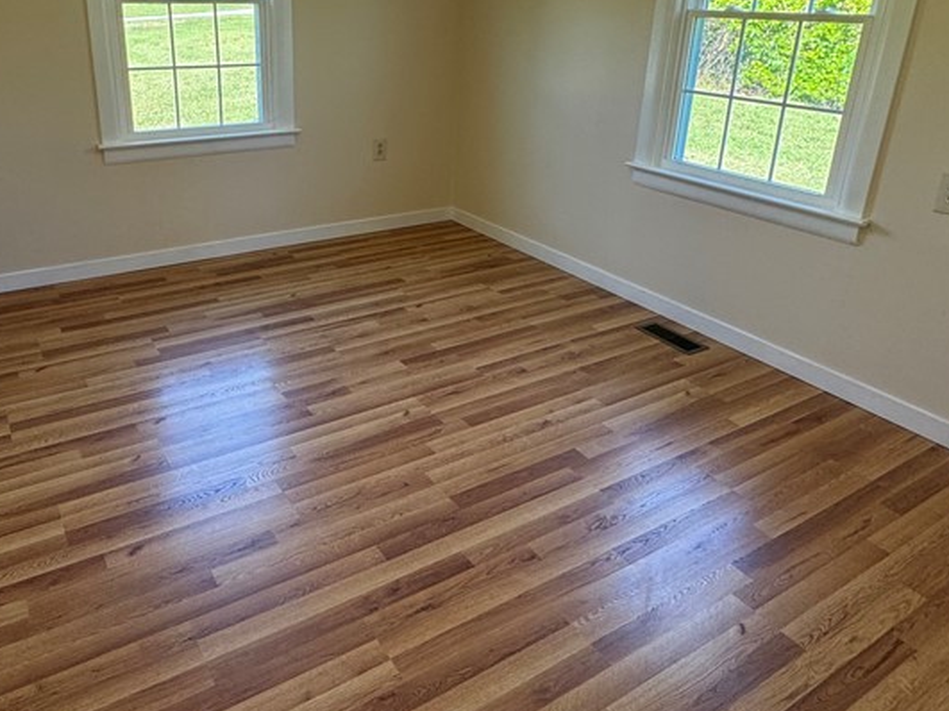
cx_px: 374
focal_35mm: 27
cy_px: 252
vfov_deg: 50.6
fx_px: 740
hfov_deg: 64.7
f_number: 2.2
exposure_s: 1/99
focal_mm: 2.22
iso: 160
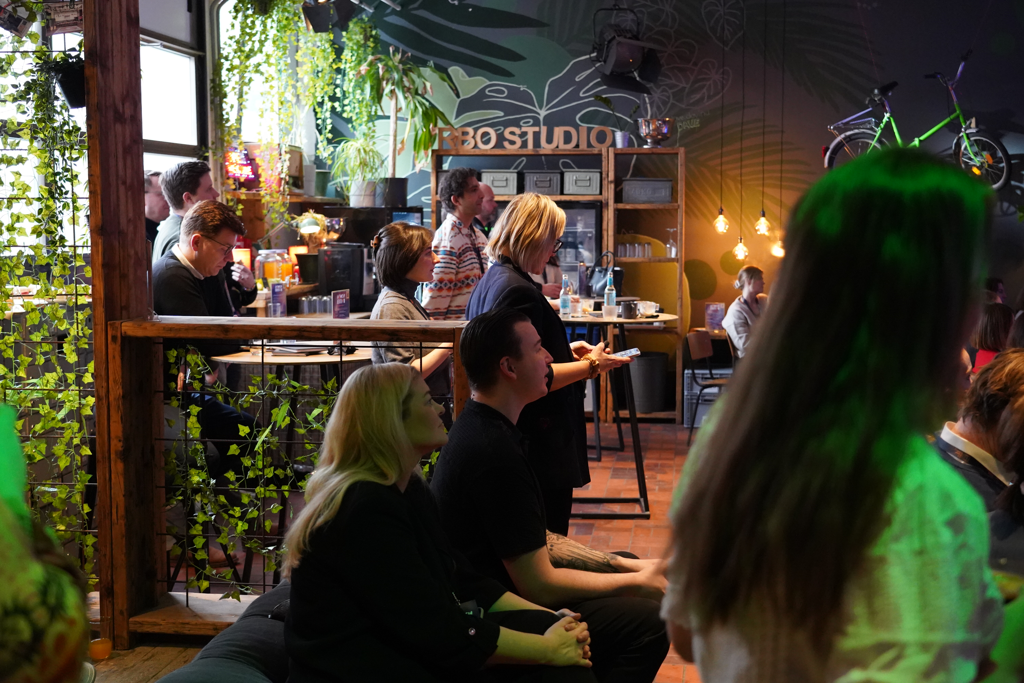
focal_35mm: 46
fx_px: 1308
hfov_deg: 42.7
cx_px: 512
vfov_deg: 29.2
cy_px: 342
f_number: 4
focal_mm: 46
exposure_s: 1/160
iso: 10000
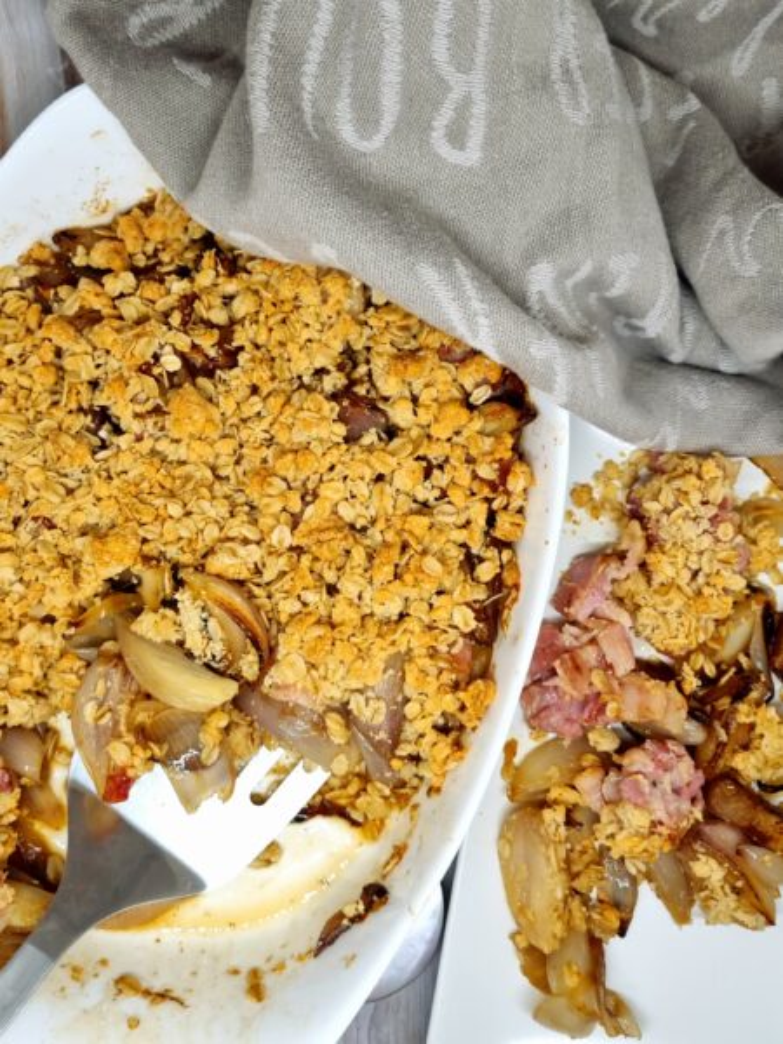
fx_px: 784
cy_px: 522
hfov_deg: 53.1
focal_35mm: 26
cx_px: 392
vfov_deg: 67.3
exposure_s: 1/100
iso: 80
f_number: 1.8
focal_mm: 5.4
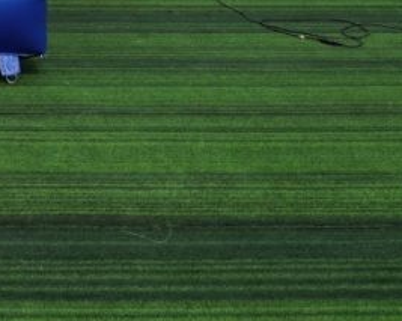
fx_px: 1070
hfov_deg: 18.1
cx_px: -256
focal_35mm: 90
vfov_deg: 15.4
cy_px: -194
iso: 110
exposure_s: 1/4000
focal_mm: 6.72
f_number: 1.7
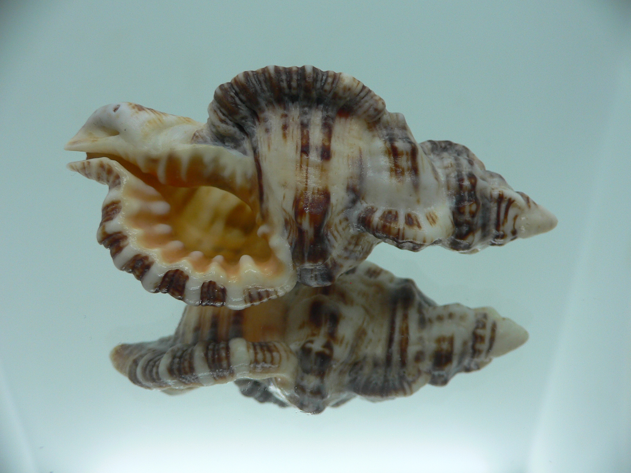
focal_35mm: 35
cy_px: 236
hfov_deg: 52.6
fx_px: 638
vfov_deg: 40.7
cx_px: 316
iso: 80
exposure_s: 1/60
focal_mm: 4.6
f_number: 2.8
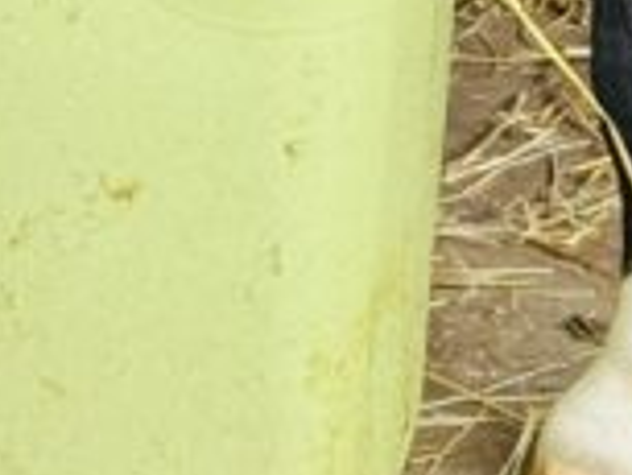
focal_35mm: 321
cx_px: 297
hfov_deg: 6.2
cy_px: -748
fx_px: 5865
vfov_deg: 4.5
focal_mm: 6.76
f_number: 1.78
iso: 80
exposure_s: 1/121
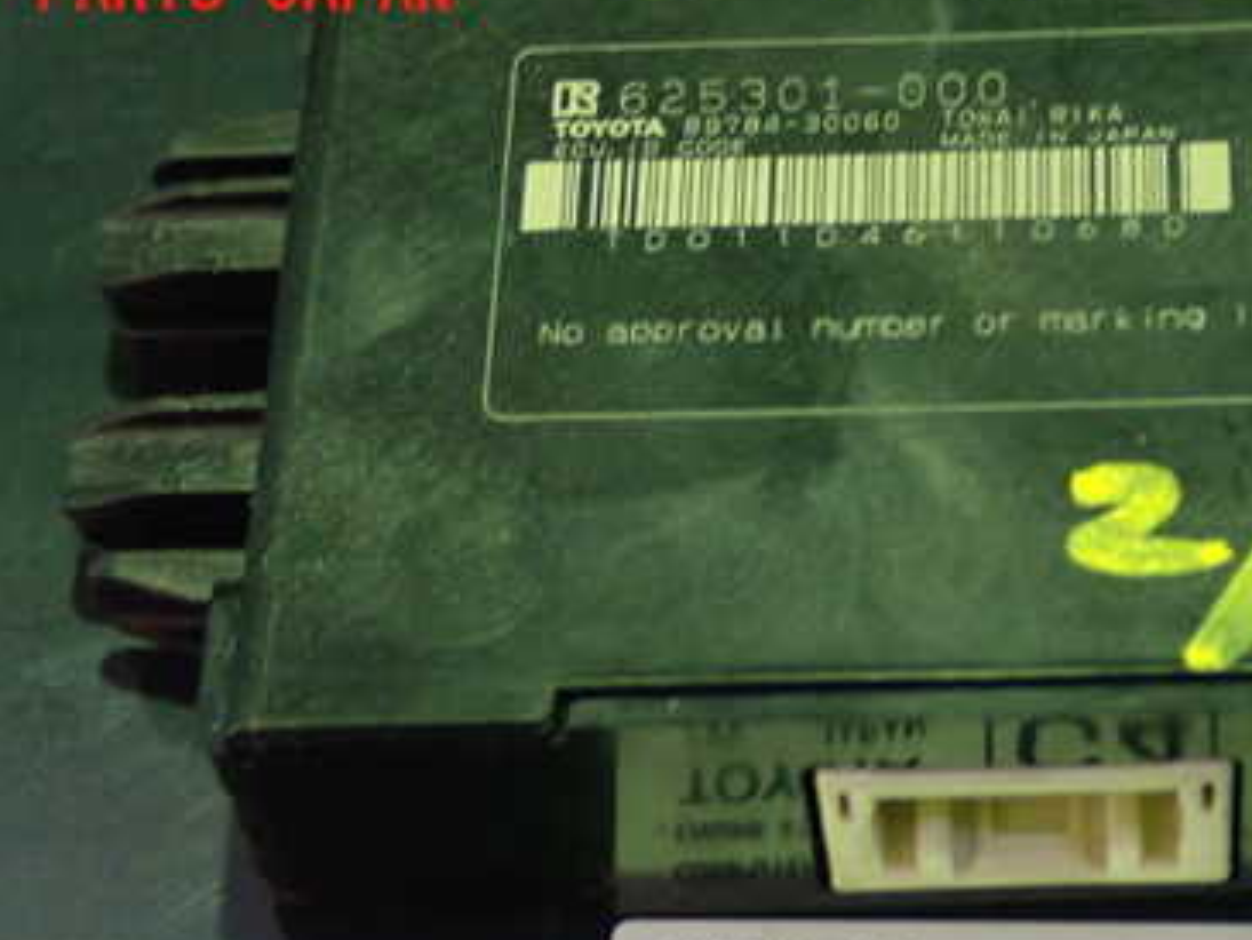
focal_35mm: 102
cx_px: 858
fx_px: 3690
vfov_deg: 14.5
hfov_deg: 19.2
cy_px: 717
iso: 1000
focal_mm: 11.09
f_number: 3.6
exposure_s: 1/15
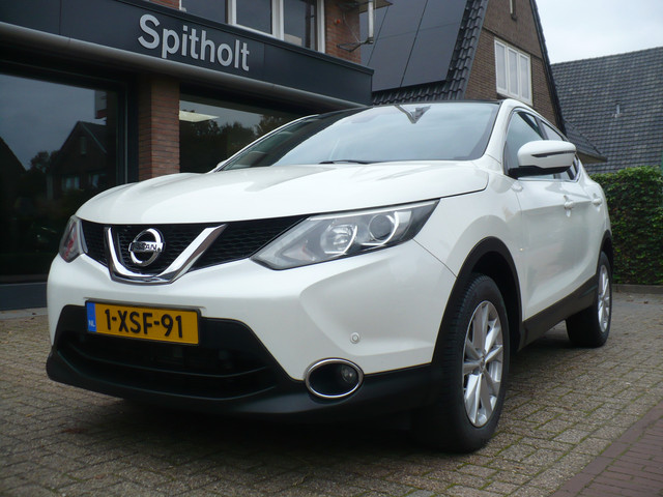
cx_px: 332
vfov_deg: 38.7
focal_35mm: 37
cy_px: 248
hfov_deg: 50.1
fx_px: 709
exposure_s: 1/500
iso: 100
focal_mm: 6.1
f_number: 2.8
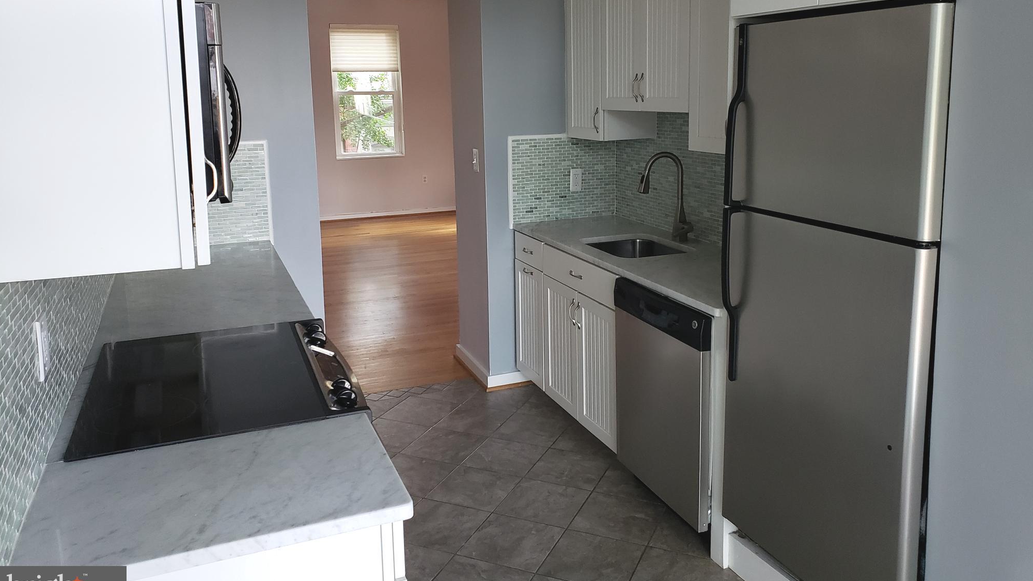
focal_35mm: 29
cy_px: 212
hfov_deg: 66.1
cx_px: 526
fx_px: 794
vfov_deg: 39.9
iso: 250
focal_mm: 4.3
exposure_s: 1/60
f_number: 2.4
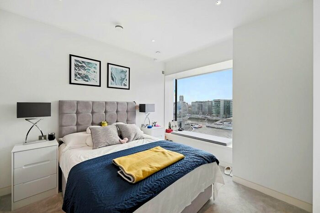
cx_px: 160
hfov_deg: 104.2
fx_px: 124
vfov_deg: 81.2
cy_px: 106
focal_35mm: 14
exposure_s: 1/100
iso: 320
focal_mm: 14
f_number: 5.6
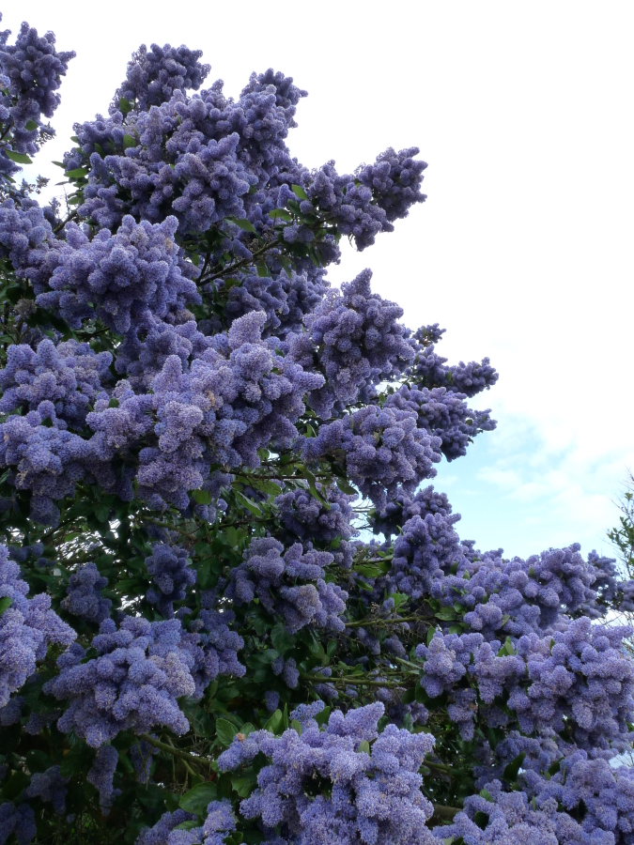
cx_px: 317
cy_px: 422
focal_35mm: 27
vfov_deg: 65.3
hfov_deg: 51.4
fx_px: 659
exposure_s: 1/200
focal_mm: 4.8
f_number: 5
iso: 160
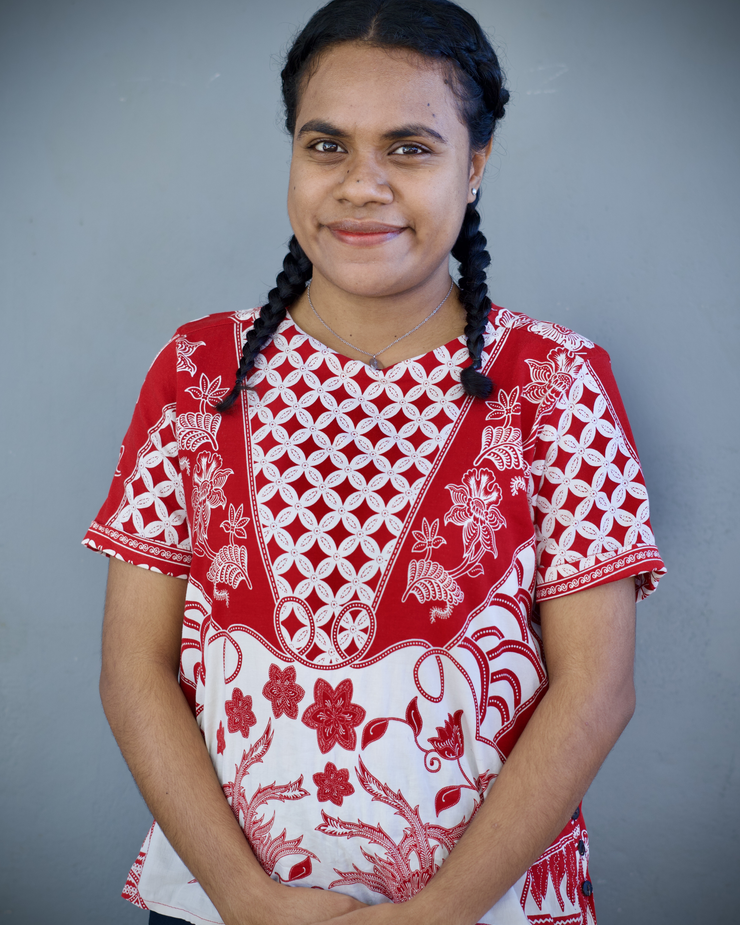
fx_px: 2327
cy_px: 478
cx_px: 368
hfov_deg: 18.1
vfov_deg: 22.5
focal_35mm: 85
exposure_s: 1/125
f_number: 2.8
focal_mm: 50
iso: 125
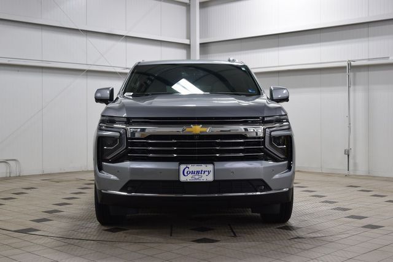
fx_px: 573
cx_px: 196
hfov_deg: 37.8
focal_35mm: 52
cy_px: 131
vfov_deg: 25.8
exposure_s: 1/20
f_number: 6.3
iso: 400
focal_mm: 35
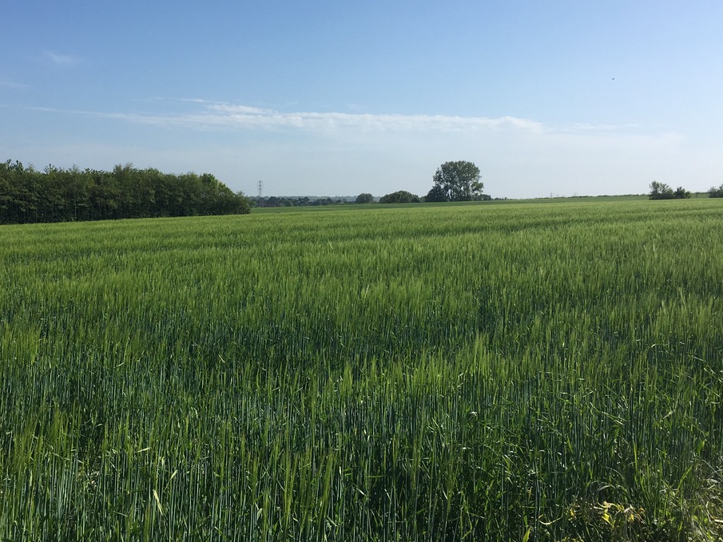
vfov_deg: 34.9
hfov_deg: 45.6
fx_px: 856
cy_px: 199
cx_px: 301
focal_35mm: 41
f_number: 2.2
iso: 25
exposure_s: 1/2262
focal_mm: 4.15
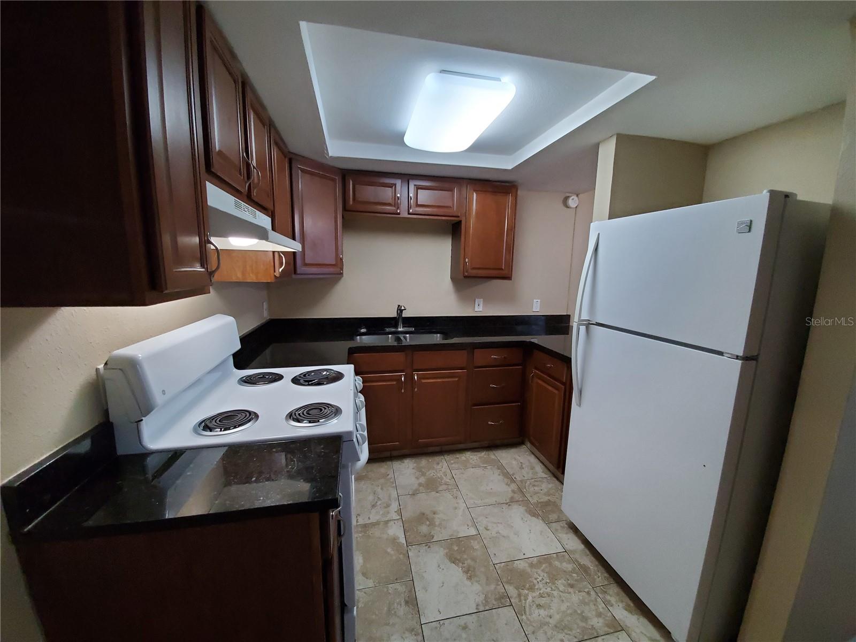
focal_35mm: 13
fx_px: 321
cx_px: 428
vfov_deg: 89.9
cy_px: 321
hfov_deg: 106.2
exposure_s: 1/59
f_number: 2.2
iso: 500
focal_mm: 1.8
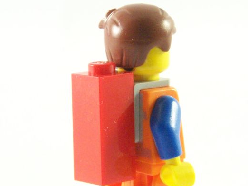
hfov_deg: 9.6
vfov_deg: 7.2
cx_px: 134
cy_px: 119
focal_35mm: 206
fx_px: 1475
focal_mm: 17.5
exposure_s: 1/60
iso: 400
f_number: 3.6
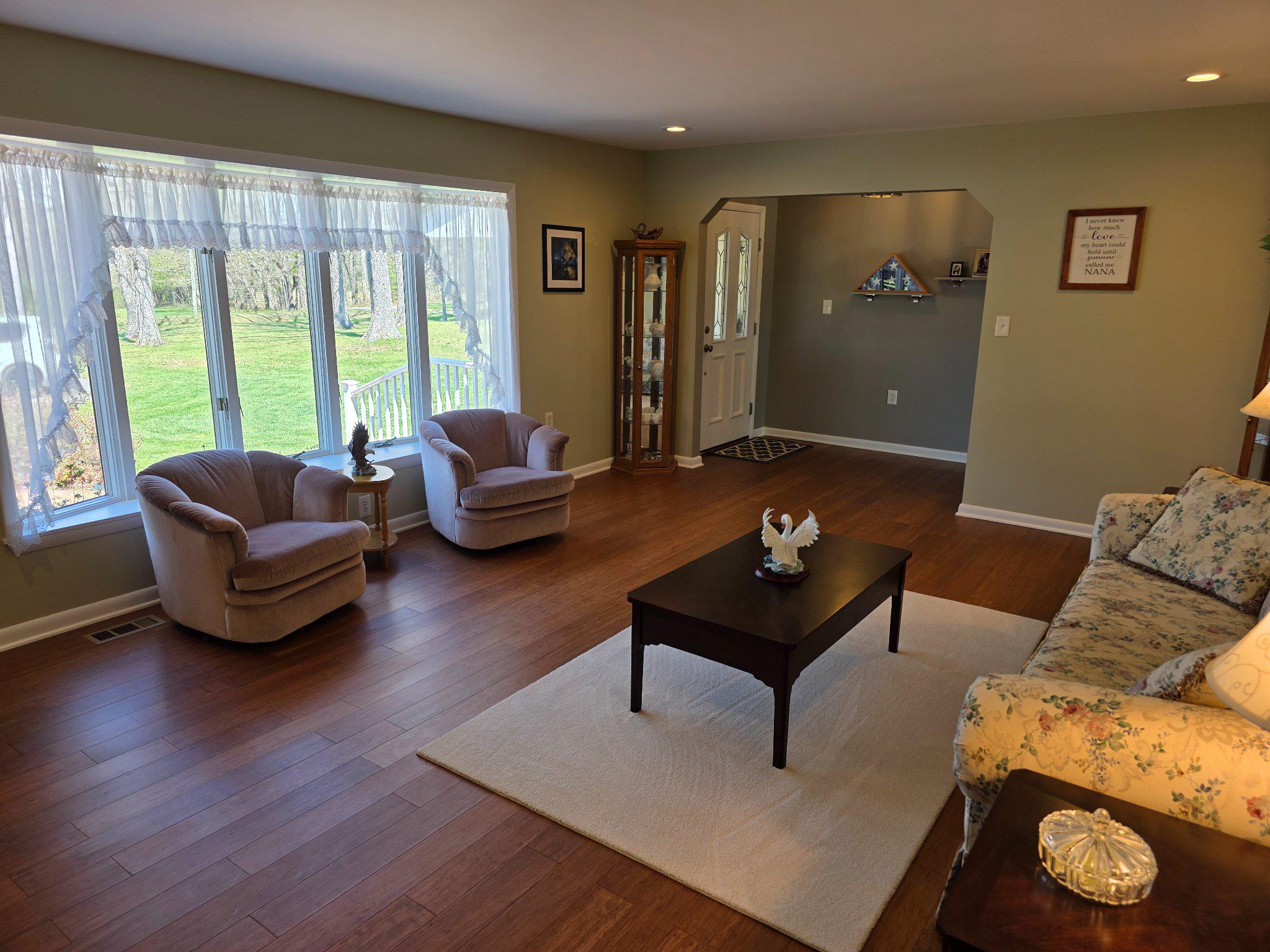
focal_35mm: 23
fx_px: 844
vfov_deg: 58.9
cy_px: 476
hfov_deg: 73.9
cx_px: 635
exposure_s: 1/120
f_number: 1.7
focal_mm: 6.3
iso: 32
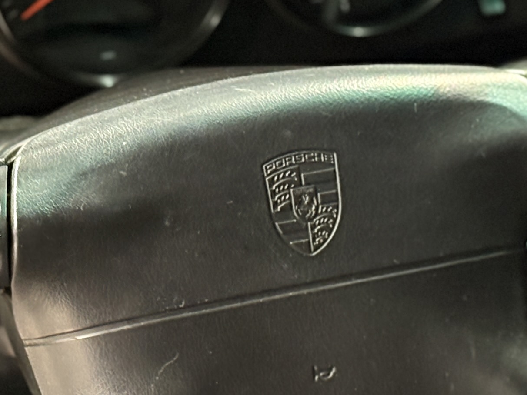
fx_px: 2634
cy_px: 239
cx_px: 299
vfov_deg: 8.6
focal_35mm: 173
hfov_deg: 11.4
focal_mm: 5.96
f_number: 1.6
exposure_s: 1/25
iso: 320
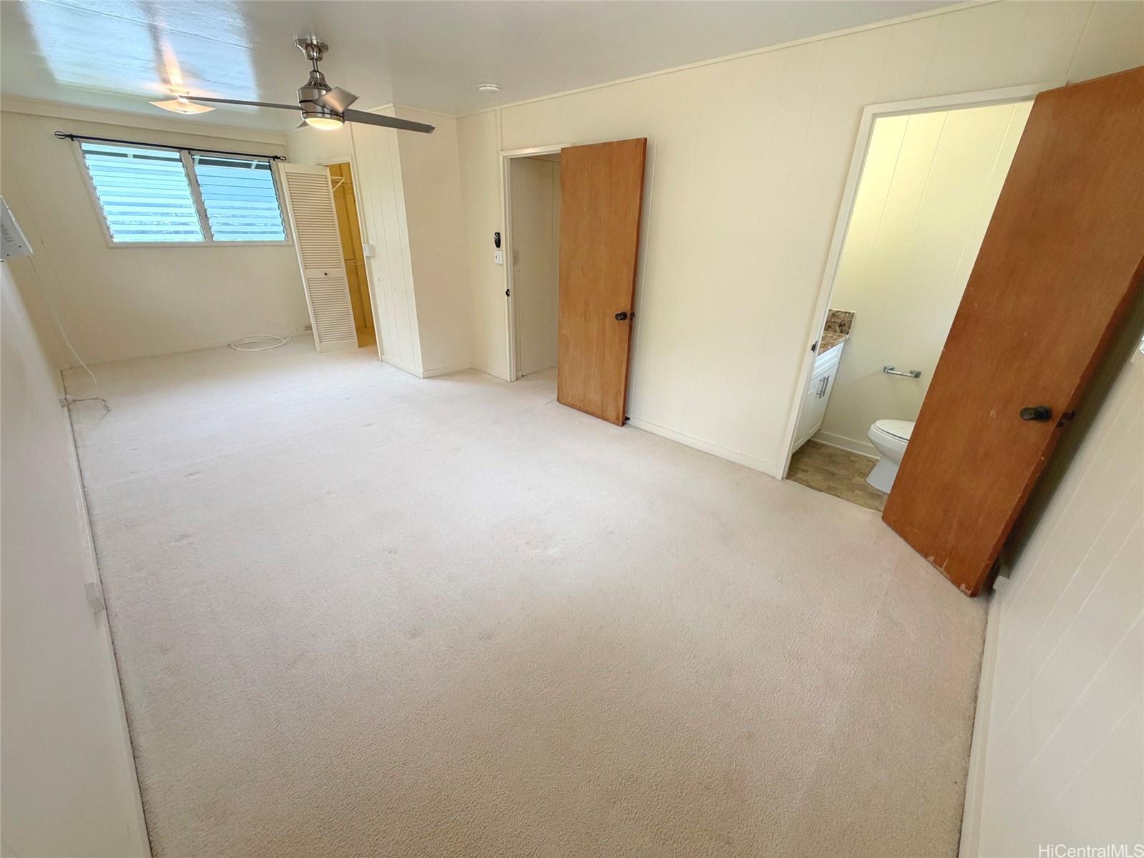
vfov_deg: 85.7
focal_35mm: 14
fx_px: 463
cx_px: 572
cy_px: 429
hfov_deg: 102.1
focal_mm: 2.22
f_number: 2.2
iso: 125
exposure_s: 1/120
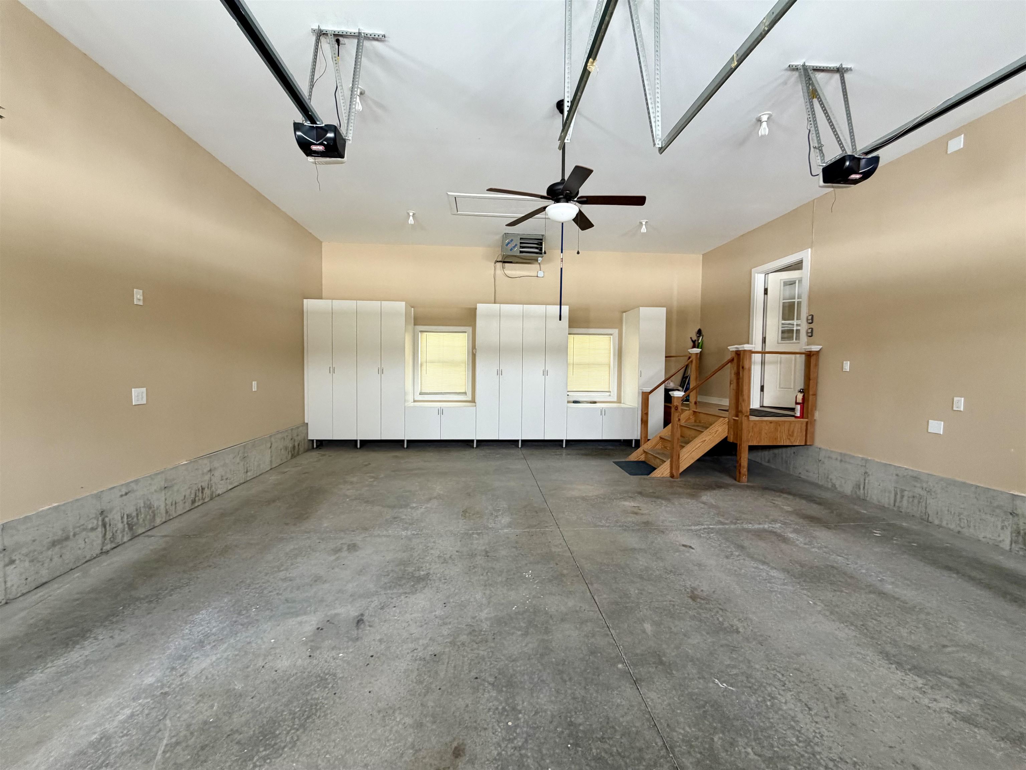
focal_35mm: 14
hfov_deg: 102.1
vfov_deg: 85.7
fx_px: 415
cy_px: 385
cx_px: 513
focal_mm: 2.22
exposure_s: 1/121
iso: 250
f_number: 2.2
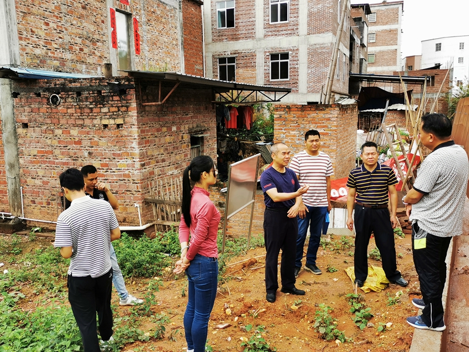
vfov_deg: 44.2
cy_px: 176
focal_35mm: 32
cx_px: 234
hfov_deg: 56.8
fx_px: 434
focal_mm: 5.58
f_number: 1.8
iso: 50
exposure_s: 1/534
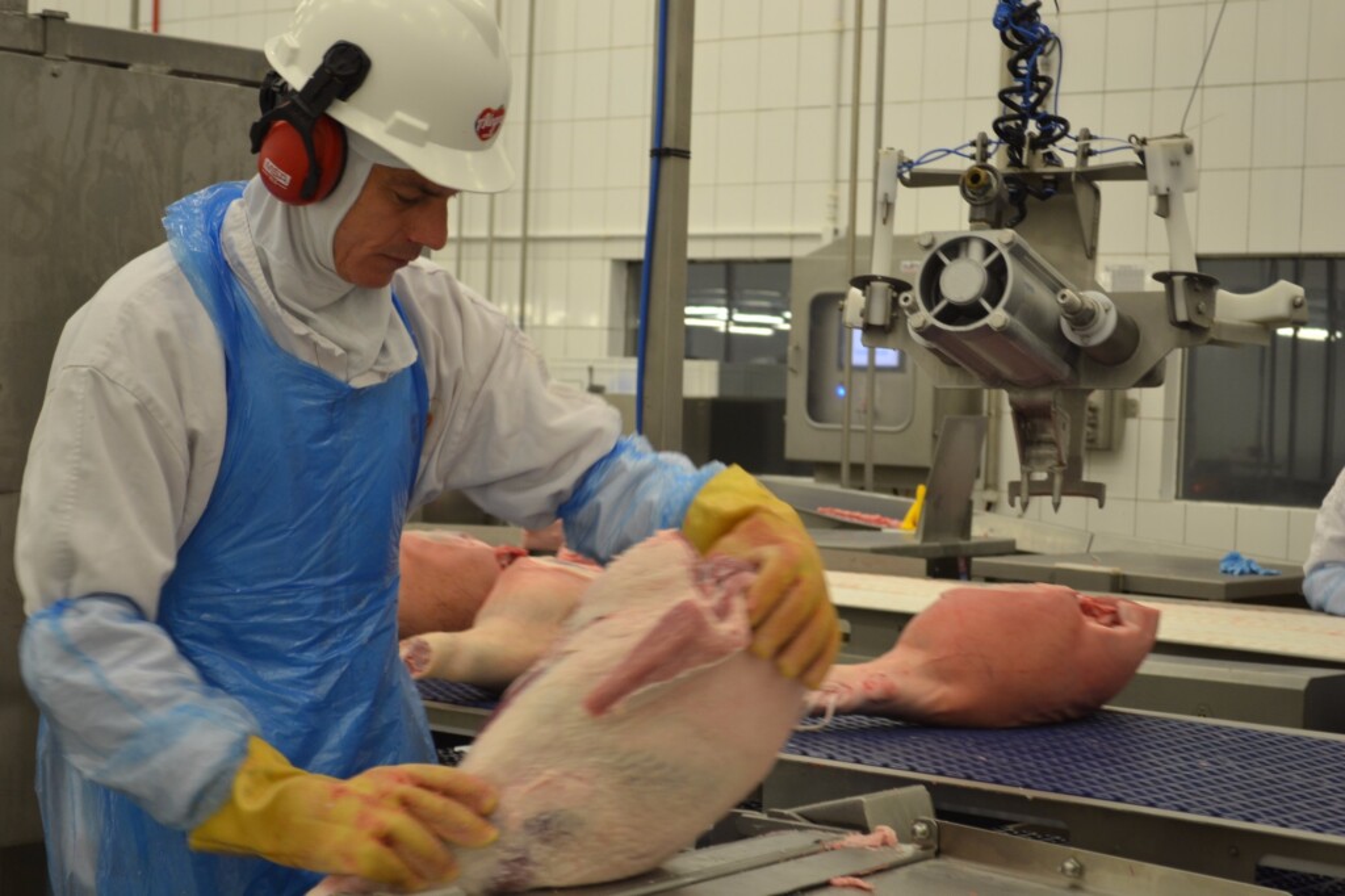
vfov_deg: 20.1
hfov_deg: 29.9
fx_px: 2521
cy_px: 448
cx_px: 672
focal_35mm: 68
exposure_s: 1/30
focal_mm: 45
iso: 400
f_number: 5.3
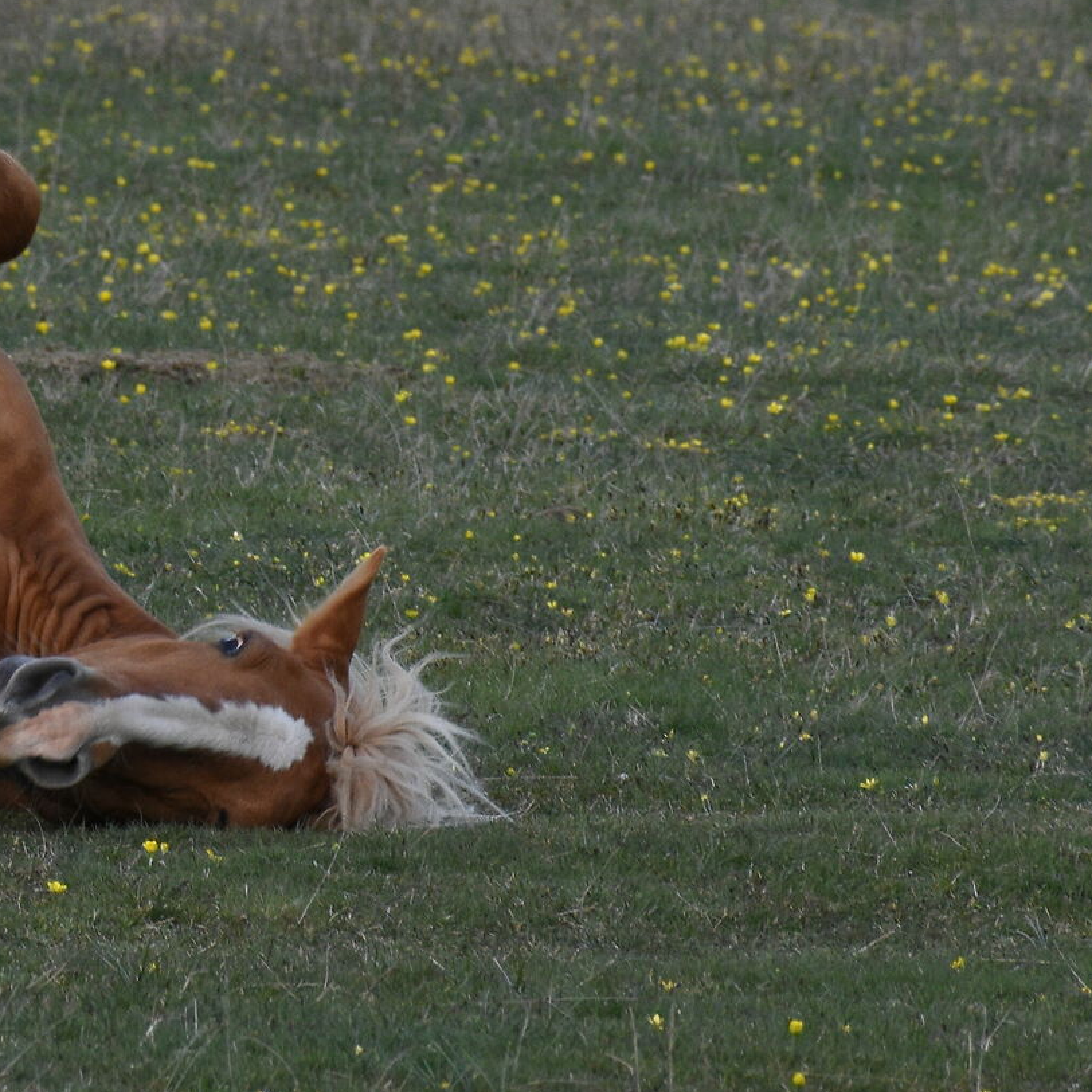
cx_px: -415
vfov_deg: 2.0
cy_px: 445
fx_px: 30908
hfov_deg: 2.0
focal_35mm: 866
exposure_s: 1/400
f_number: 13
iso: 800
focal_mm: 230
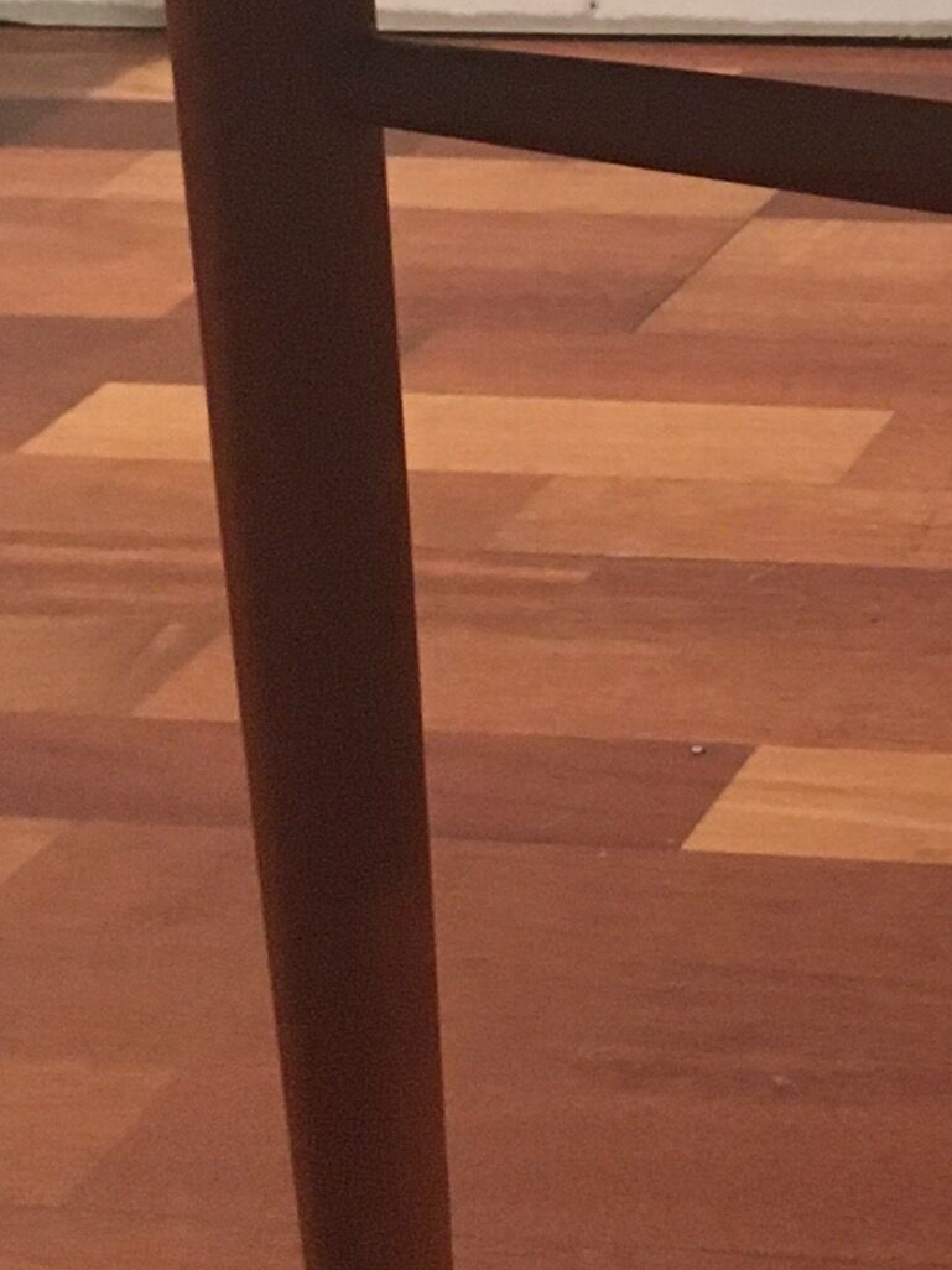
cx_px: 1644
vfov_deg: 16.5
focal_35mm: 114
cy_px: -295
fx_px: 4182
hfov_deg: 12.1
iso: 250
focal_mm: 4.15
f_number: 2.2
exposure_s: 1/33
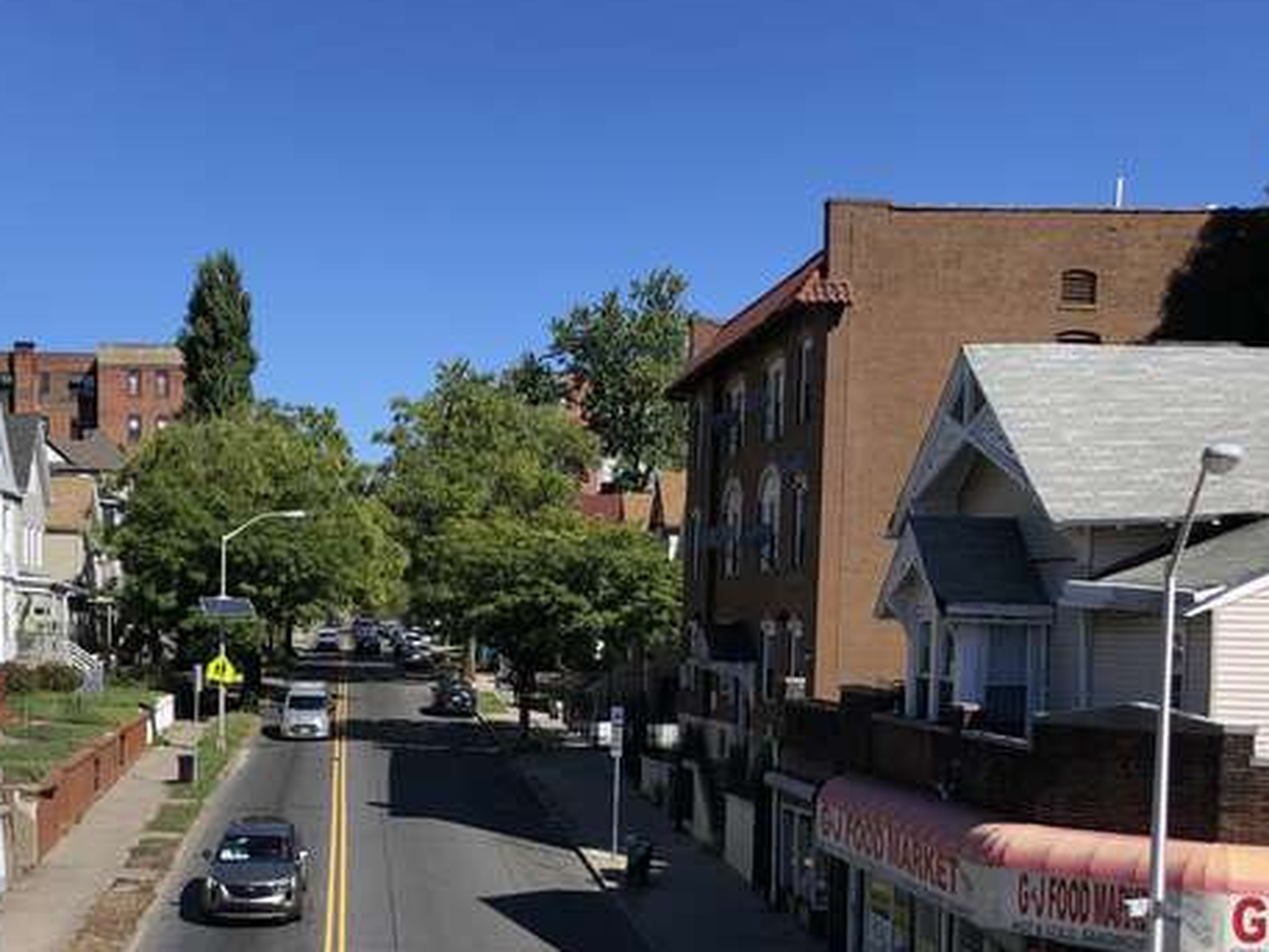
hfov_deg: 38.2
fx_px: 1797
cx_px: 361
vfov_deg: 29.0
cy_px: 769
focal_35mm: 49
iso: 20
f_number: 1.8
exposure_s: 1/1869
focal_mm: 4
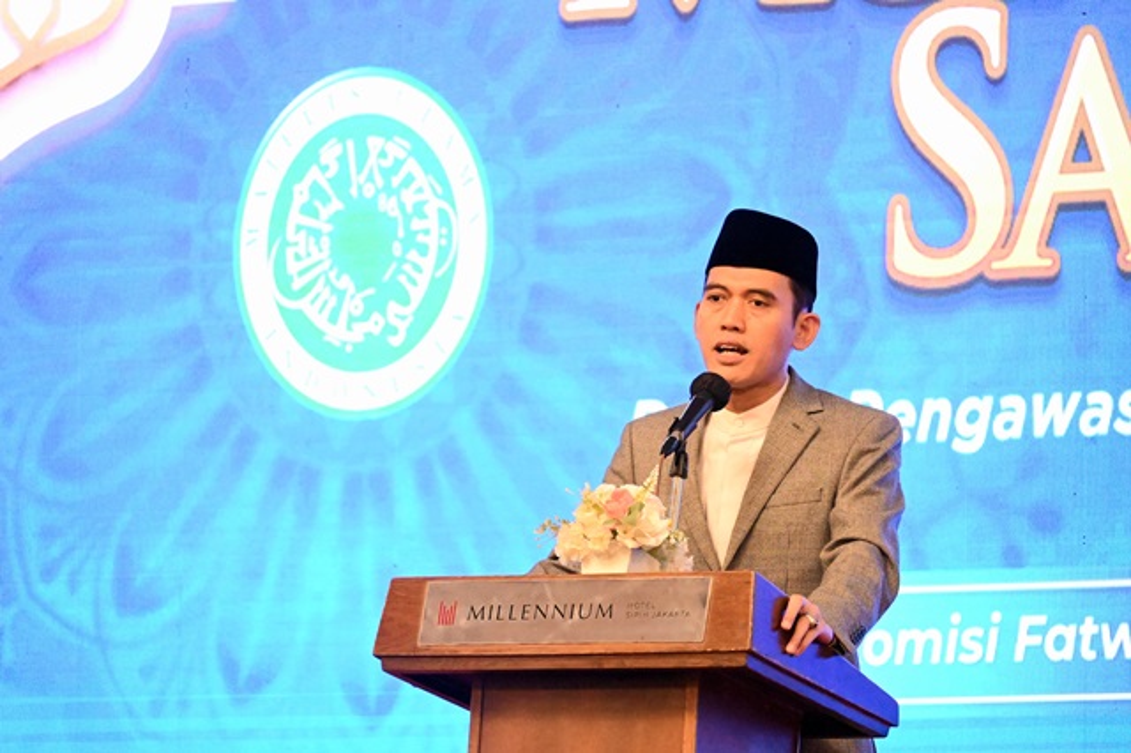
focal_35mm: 225
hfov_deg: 9.2
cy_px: 376
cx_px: 566
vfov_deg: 6.1
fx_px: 7065
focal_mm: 150
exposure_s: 1/200
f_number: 5.3
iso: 10000
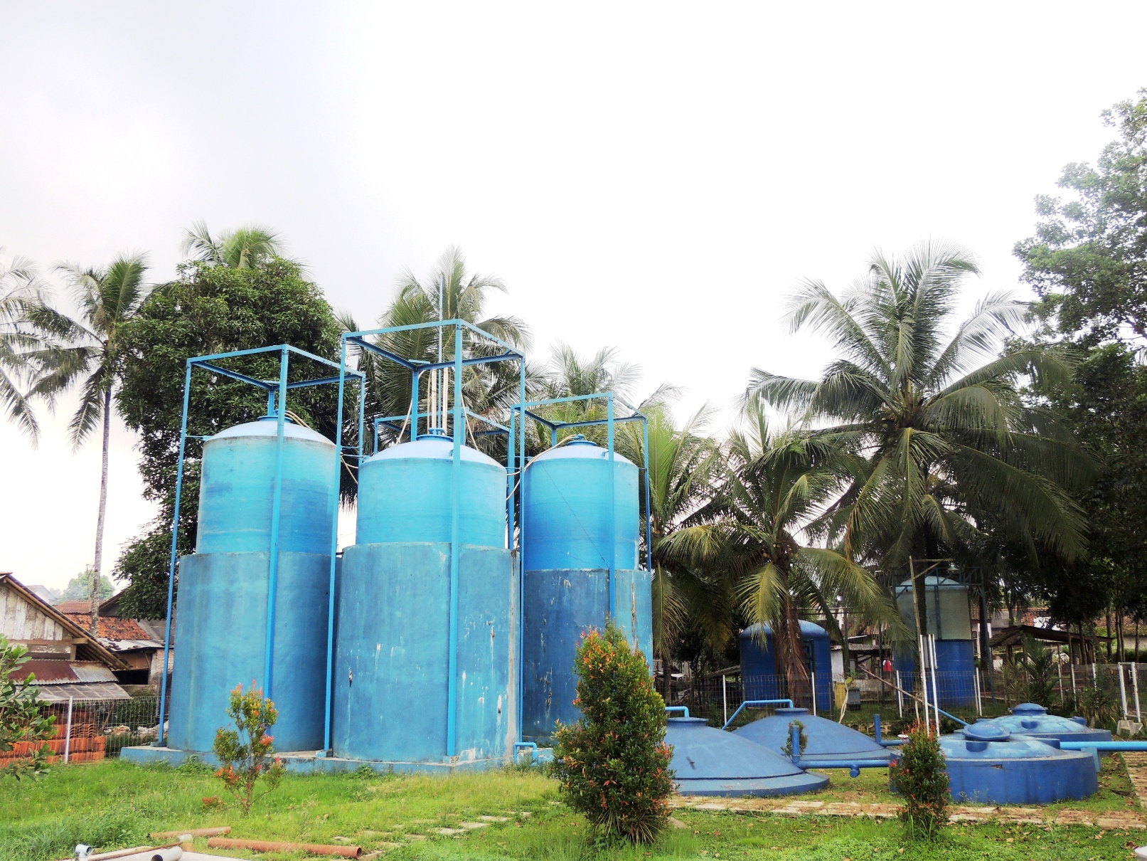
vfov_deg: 43.0
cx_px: 574
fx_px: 1094
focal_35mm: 33
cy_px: 430
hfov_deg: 55.3
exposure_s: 1/125
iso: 100
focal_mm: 5.8
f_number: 3.2
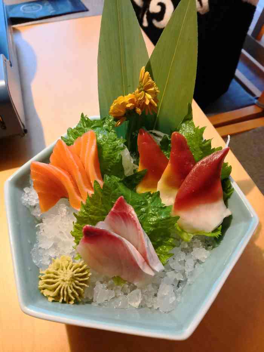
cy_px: 176
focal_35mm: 27
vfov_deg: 65.3
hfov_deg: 51.4
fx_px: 274
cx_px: 132
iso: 250
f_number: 1.8
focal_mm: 3.95
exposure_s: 1/33.3
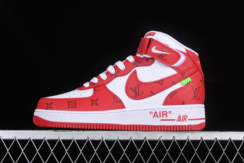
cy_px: 82
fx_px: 508
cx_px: 122
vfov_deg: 18.2
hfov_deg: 27.0
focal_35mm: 75
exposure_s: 1/80
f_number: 8
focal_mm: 50
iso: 160
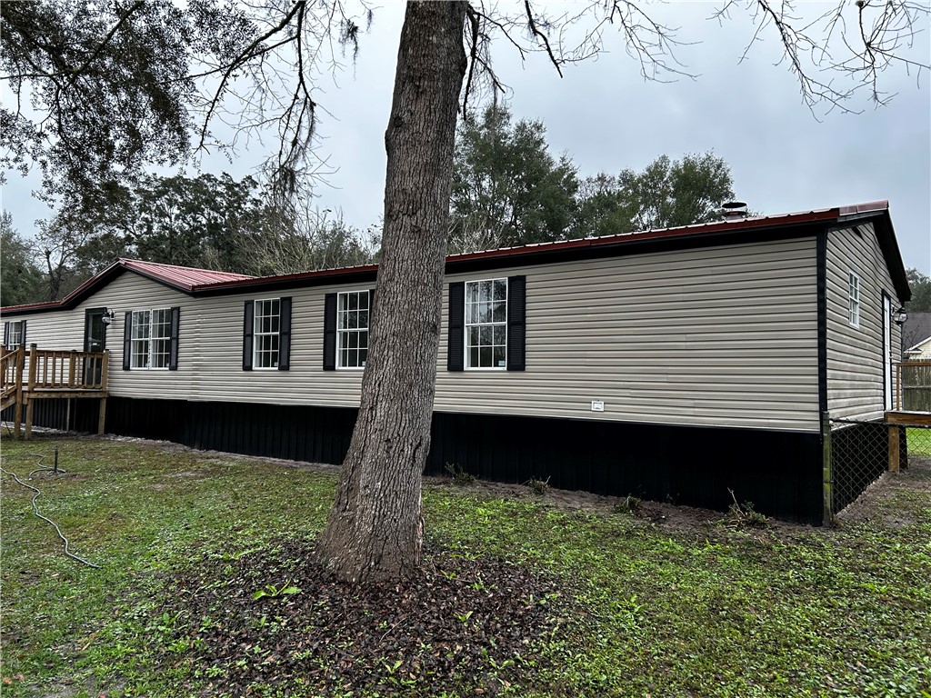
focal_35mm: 26
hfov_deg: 67.3
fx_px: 699
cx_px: 466
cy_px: 349
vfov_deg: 53.1
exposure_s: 1/909
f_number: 1.5
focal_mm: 5.7
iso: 50
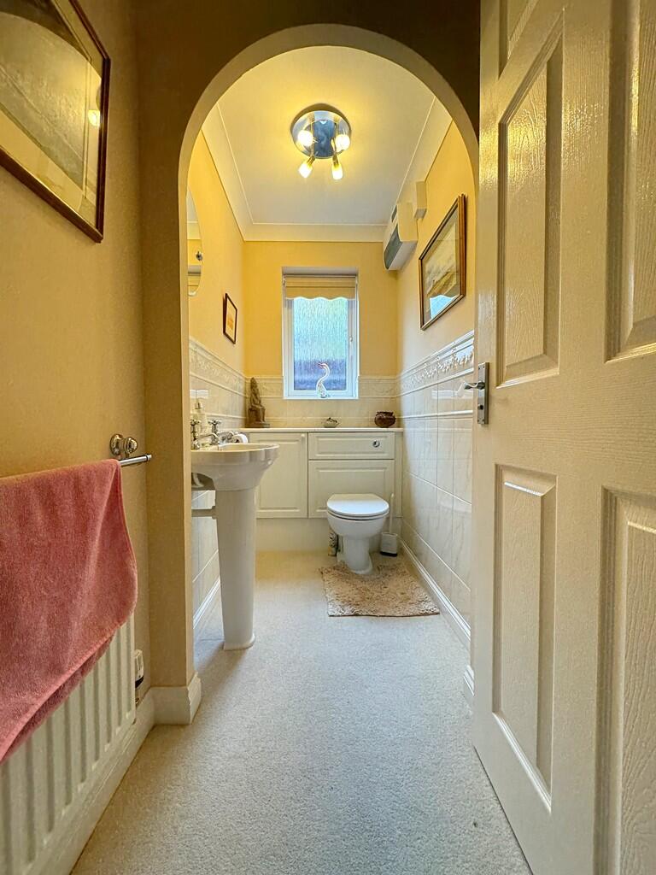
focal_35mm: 14
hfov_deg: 85.7
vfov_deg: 102.1
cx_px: 328
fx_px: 354
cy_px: 438
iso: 250
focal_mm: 2.22
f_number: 2.2
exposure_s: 1/100
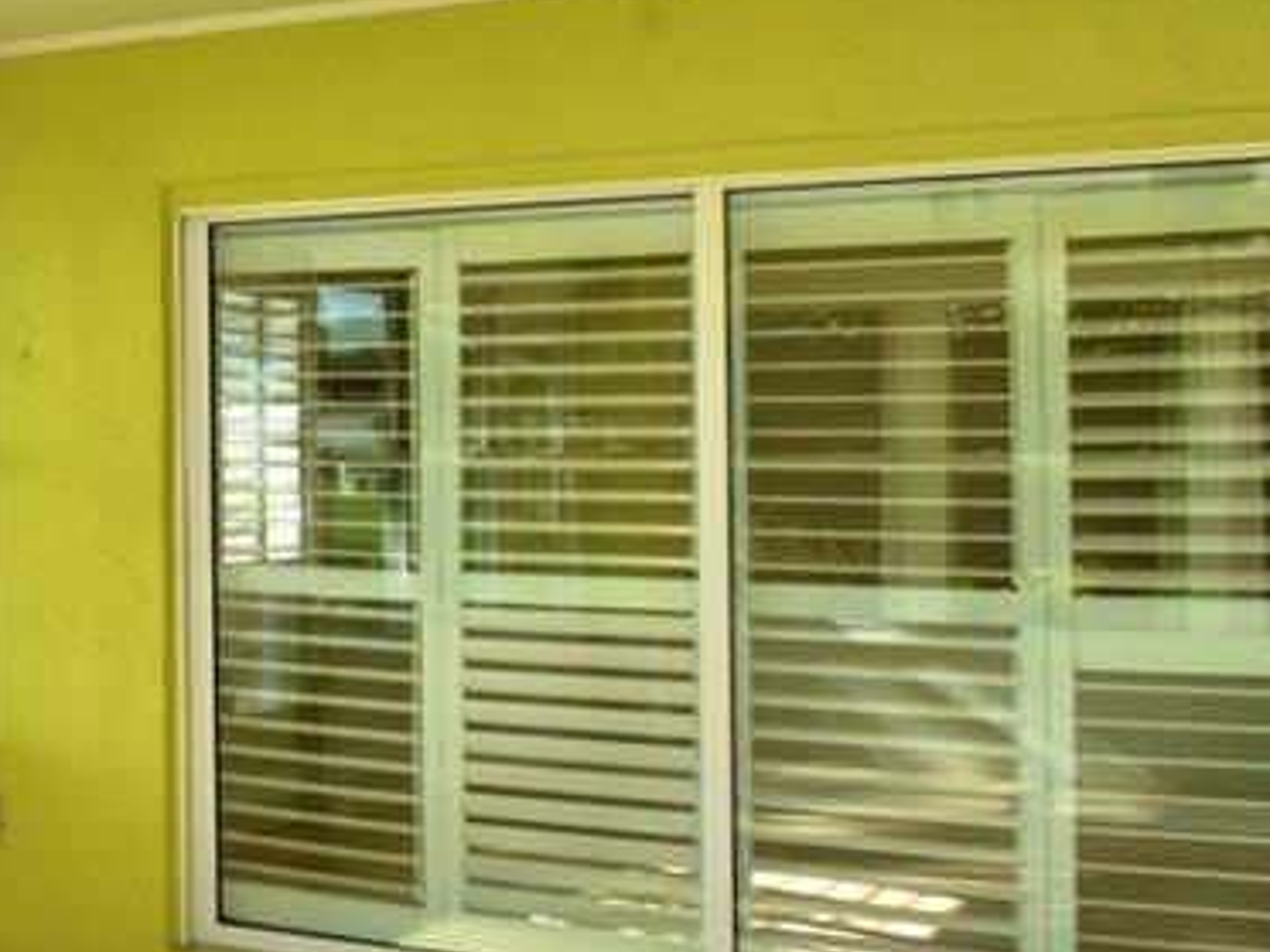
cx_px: -993
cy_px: 375
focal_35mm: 62
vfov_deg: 23.6
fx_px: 2275
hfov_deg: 21.3
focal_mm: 10
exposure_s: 1/250
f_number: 4.5
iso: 100
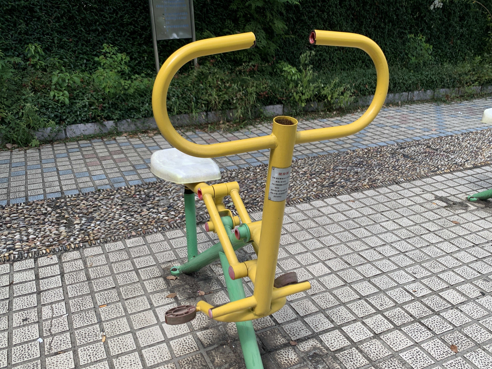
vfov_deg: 46.7
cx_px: 248
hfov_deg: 60.0
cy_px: 212
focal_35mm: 30
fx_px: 426
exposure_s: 1/777
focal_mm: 4.25
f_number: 1.8
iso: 25
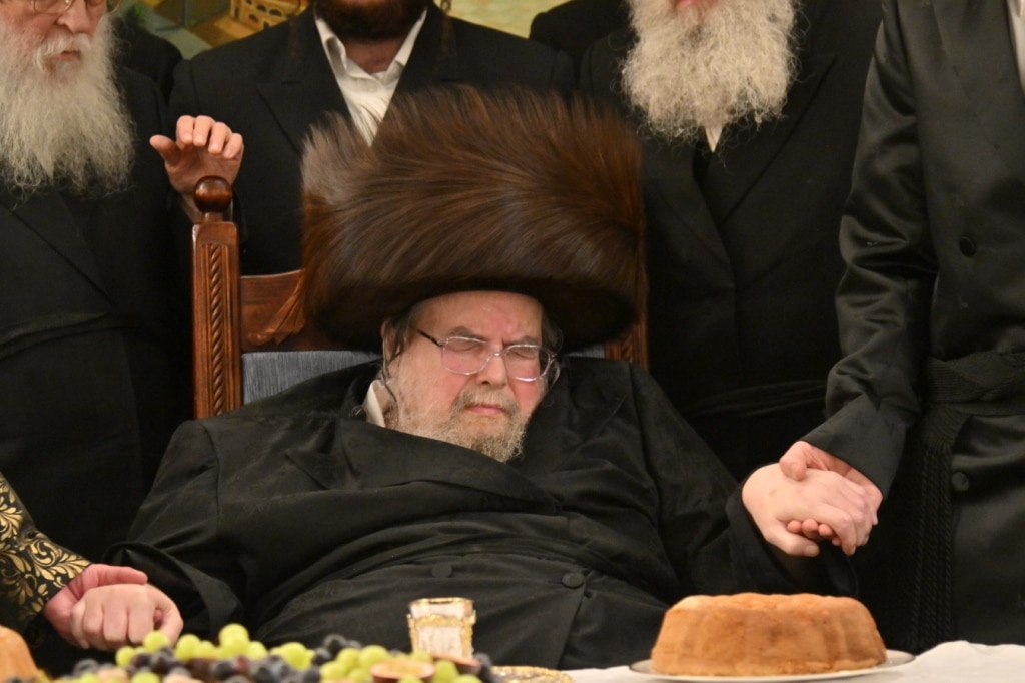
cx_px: 512
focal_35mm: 180
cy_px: 342
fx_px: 5123
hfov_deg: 11.4
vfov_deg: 7.6
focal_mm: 120
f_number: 4
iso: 1600
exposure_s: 1/250
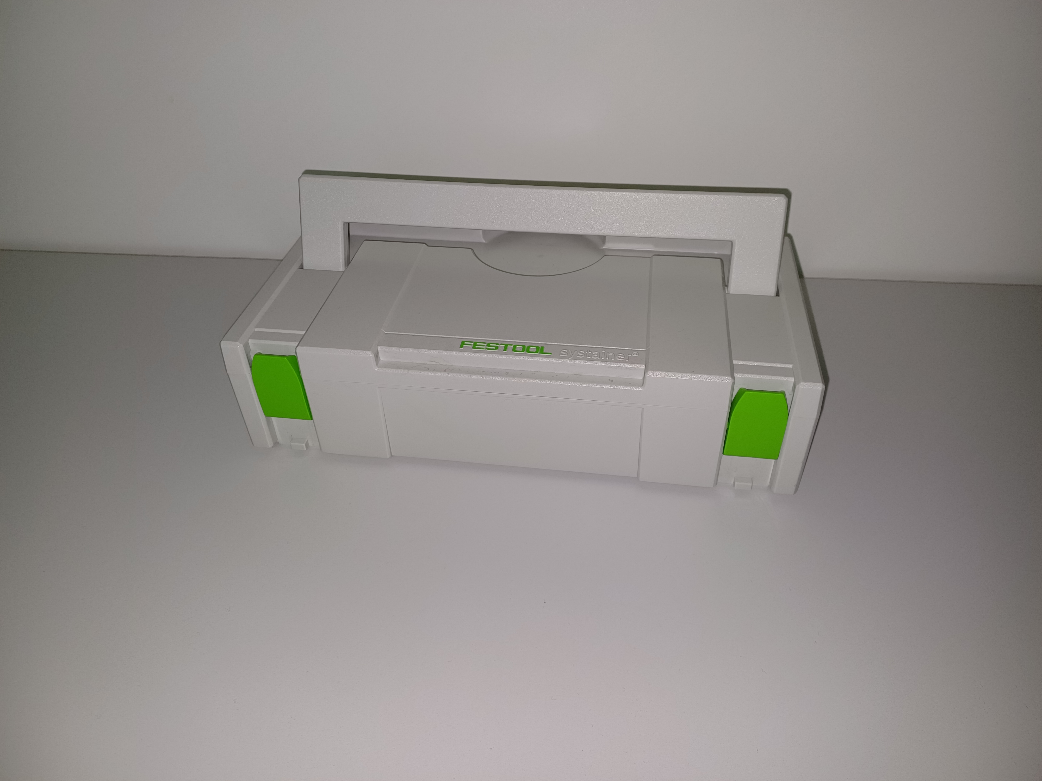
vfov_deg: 54.9
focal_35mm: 25
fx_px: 753
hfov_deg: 69.4
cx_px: 521
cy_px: 390
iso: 80
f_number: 1.8
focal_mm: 4.65
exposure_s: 1/100
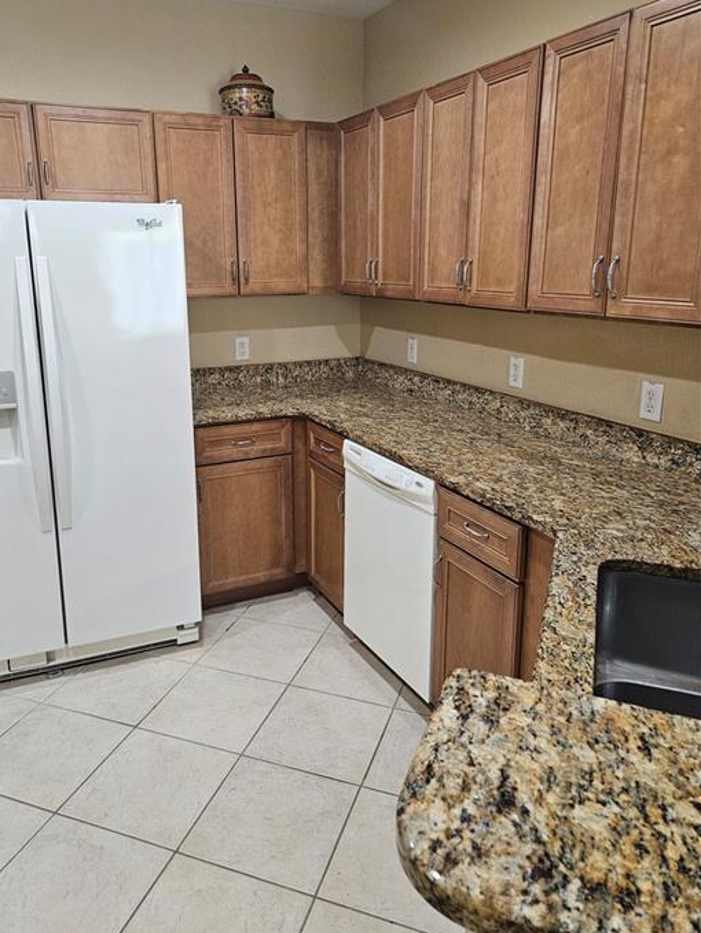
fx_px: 701
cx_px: 307
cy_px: 431
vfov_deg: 67.2
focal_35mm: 26
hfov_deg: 53.0
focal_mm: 5.4
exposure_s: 1/120
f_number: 1.8
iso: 400
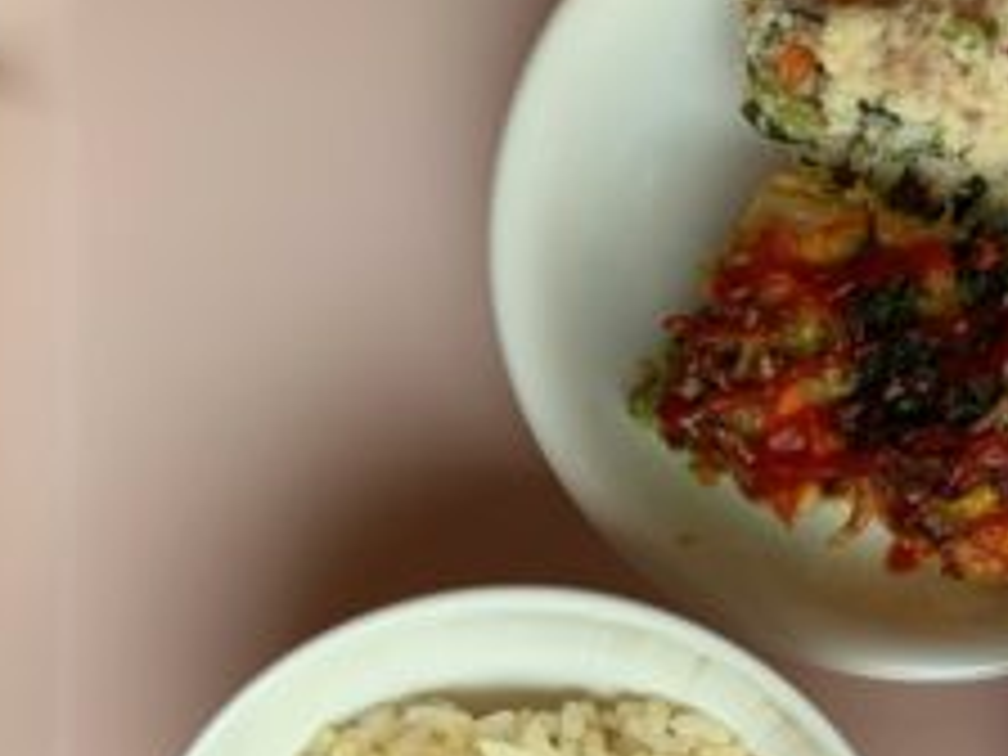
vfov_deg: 24.8
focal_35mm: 58
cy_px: 610
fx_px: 1689
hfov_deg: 31.0
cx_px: 986
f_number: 1.8
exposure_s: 1/122
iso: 32
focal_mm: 4.25
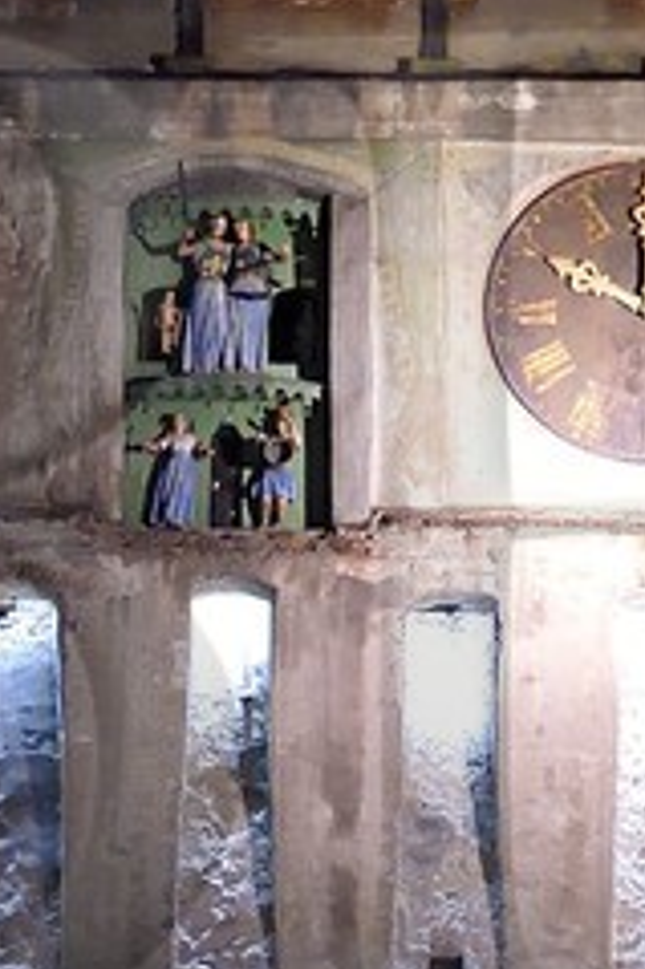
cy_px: 535
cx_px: 306
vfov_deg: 9.6
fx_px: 5759
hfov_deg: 6.4
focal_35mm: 214
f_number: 4.5
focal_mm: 32
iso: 4000
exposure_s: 1/50
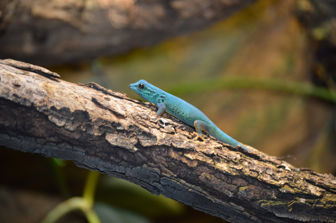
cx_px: 168
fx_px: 1567
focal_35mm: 168
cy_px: 112
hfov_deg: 12.2
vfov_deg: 8.2
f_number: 4.8
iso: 720
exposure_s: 1/60
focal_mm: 112
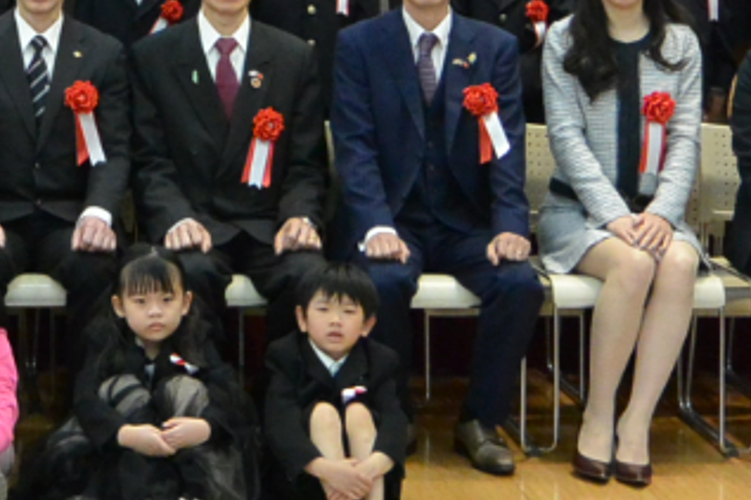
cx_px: 36
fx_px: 2439
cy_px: -191
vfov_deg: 11.3
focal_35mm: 117
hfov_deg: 17.2
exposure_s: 1/125
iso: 720
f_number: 3.5
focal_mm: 11
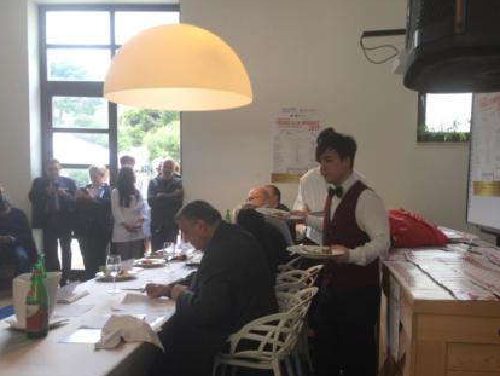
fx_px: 506
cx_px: 291
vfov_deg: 40.6
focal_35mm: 35
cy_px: 223
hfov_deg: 52.4
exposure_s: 1/50
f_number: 2.2
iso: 32
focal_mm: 4.15
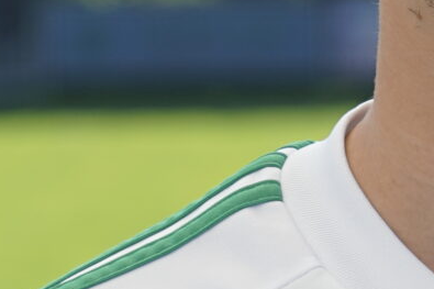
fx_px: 6953
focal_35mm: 577
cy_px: -40
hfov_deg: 3.6
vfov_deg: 2.4
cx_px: 557
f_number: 6.3
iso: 100
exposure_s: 1/200
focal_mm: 89
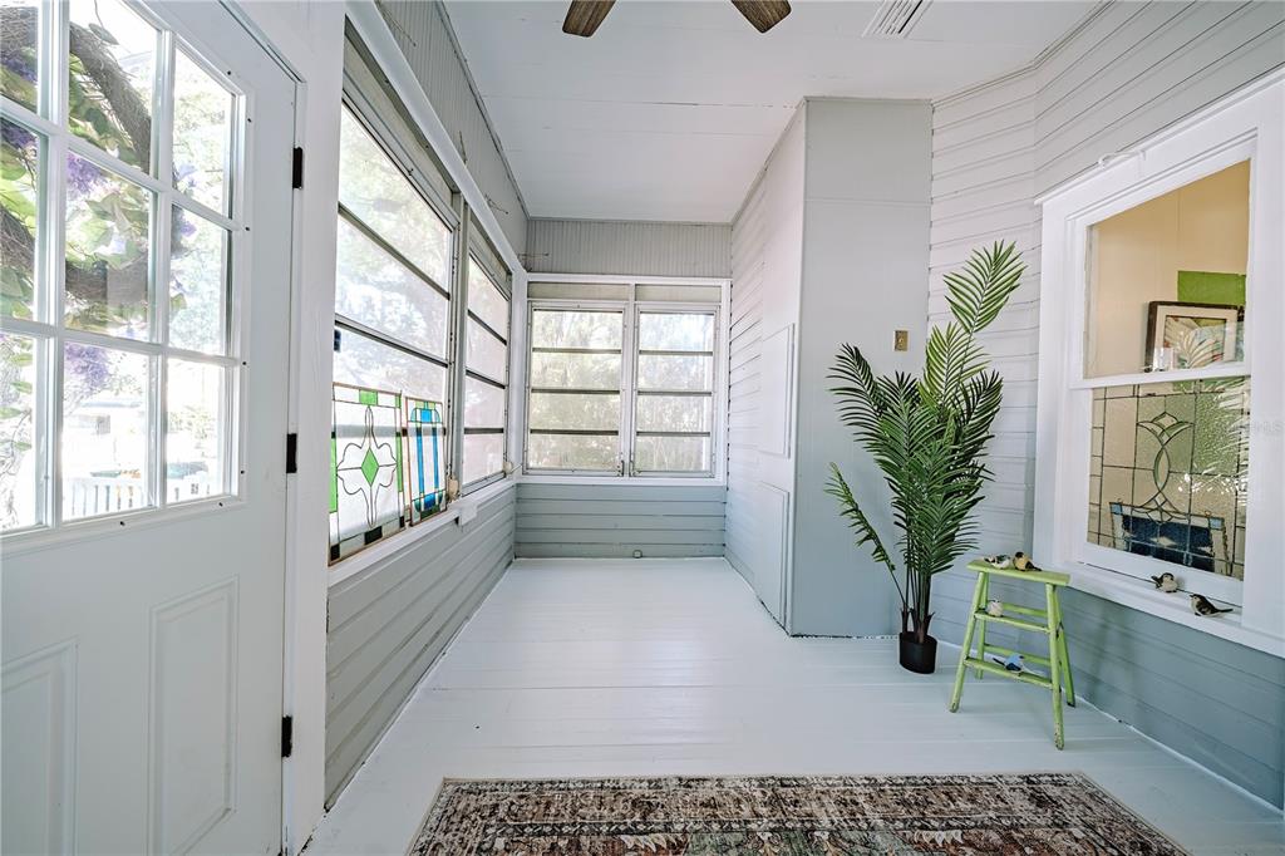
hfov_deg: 104.3
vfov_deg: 81.2
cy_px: 428
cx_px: 642
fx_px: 500
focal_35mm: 14
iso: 160
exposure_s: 1/20
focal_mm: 9
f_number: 8
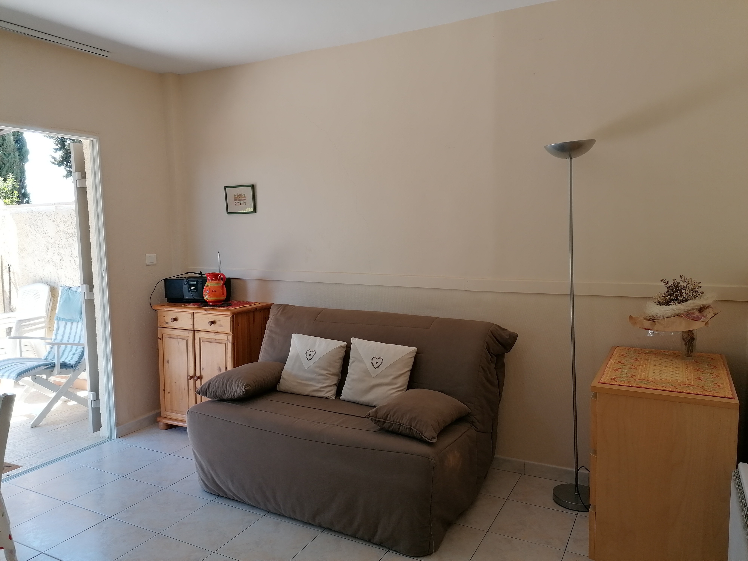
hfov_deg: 65.3
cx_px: 374
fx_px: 583
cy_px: 280
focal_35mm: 27
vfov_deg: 51.4
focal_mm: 4.75
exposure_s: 1/145
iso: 50
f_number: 1.8
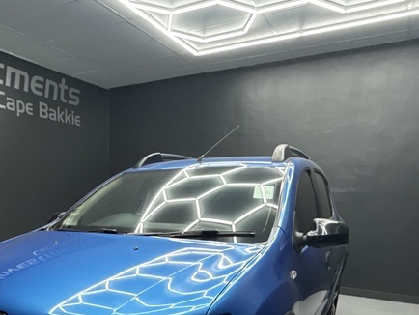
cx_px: 116
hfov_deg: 53.3
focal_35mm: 33
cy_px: 310
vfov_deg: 38.5
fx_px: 400
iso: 160
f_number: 2.2
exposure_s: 1/100
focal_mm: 2.22
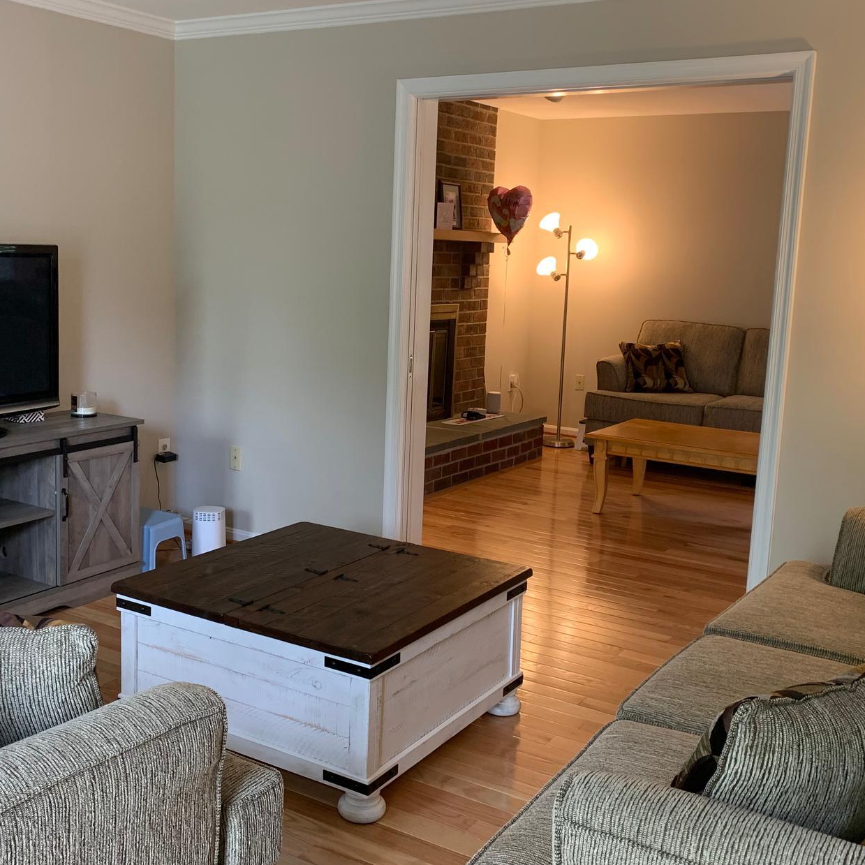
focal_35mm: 38
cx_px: 378
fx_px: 1074
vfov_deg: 43.9
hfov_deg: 43.8
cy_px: 417
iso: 100
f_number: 1.8
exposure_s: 1/60
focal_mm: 4.25
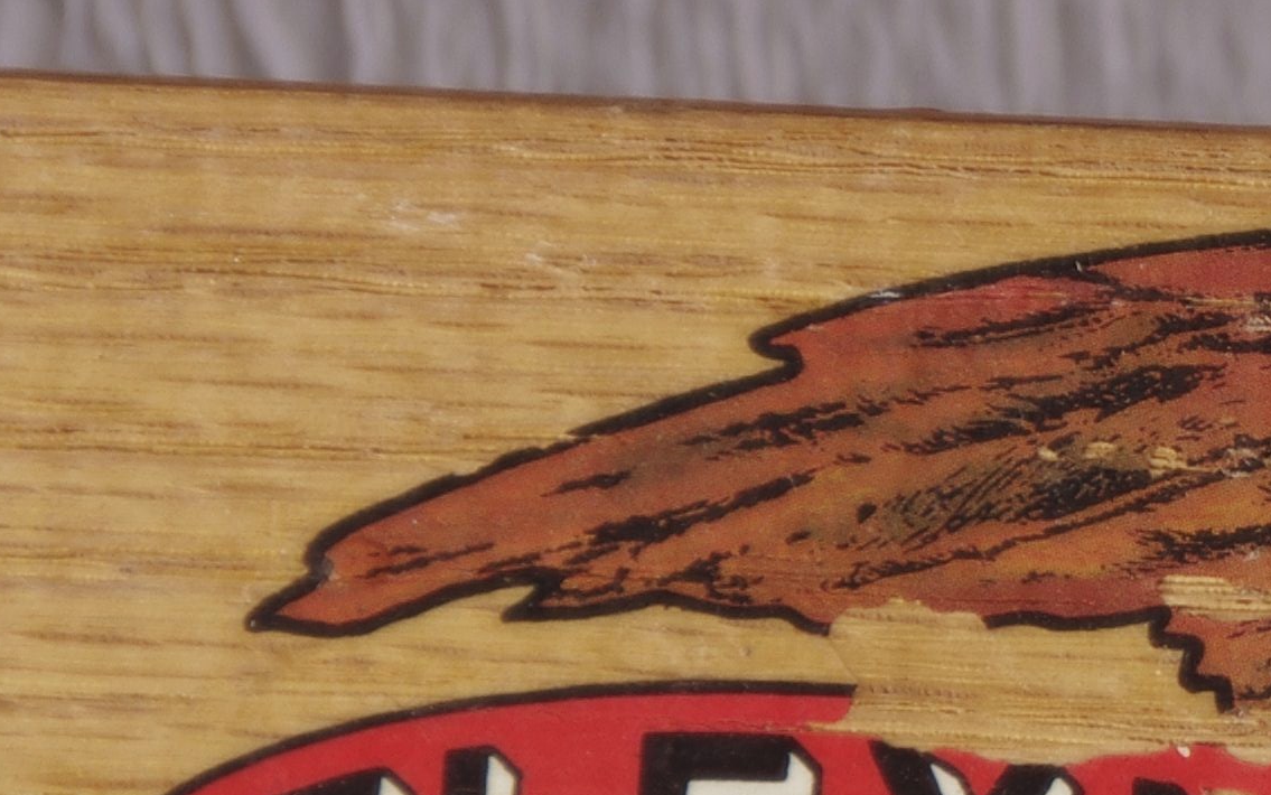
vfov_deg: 2.2
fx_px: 20650
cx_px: 2083
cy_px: 803
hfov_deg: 3.5
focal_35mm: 596
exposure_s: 1/250
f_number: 7.1
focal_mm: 90
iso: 100
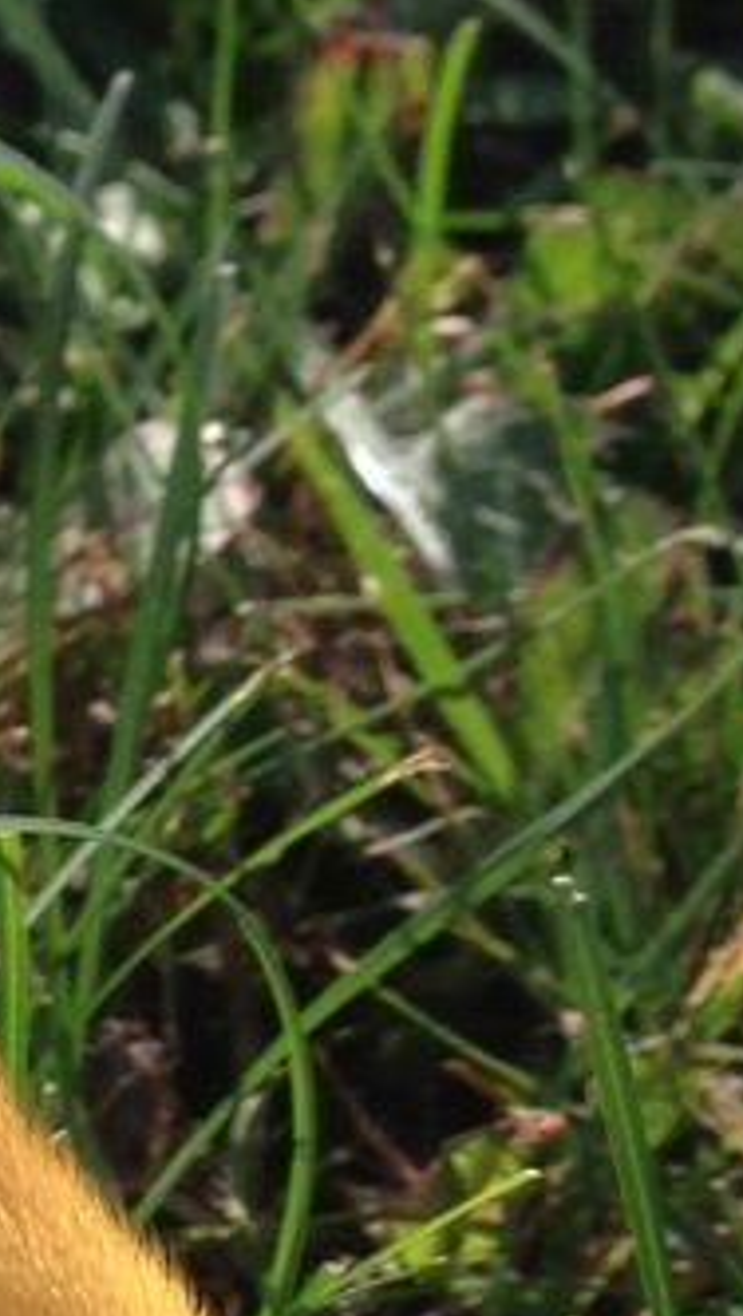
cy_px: 976
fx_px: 6147
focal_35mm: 176
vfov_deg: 12.2
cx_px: -893
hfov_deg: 6.6
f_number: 2.4
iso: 50
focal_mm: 4.13
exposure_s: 1/695
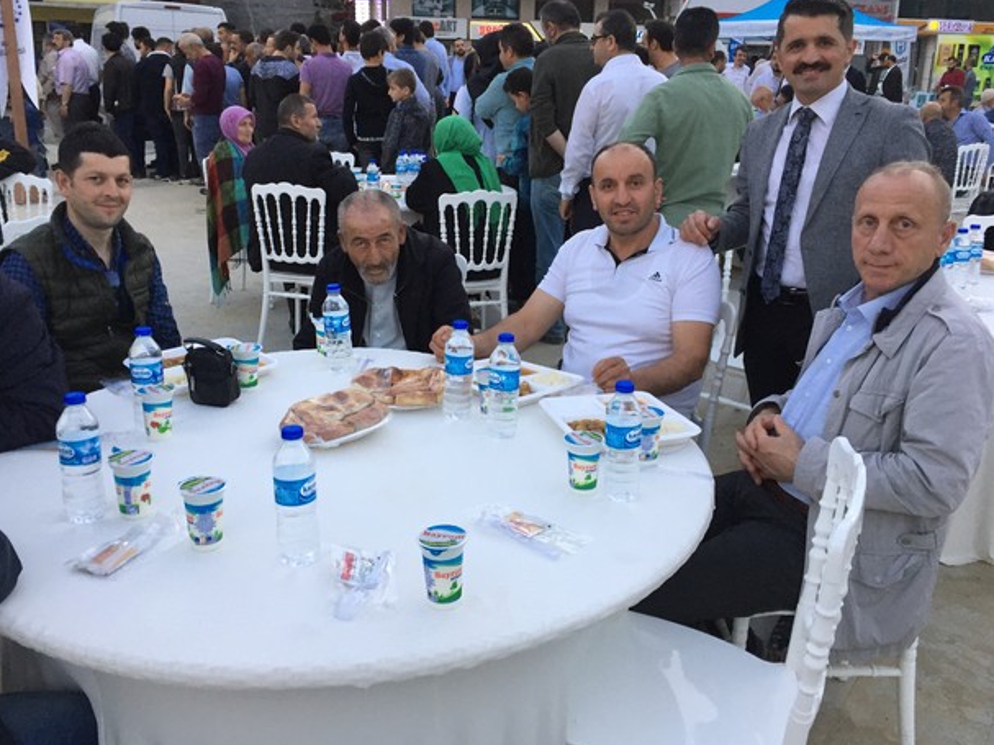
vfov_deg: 44.1
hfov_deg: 56.8
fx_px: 919
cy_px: 350
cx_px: 483
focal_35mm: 32
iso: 64
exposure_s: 1/33
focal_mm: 4.15
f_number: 2.2
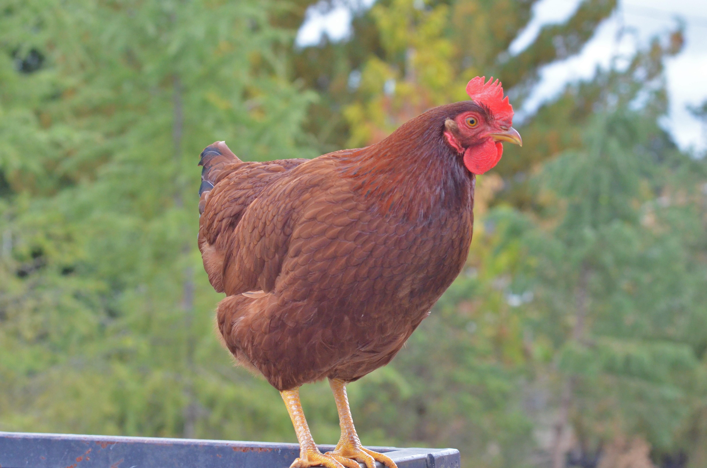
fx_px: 2499
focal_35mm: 128
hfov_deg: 16.1
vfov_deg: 10.7
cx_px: 354
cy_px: 234
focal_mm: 85
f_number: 8
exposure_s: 1/1000
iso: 2500
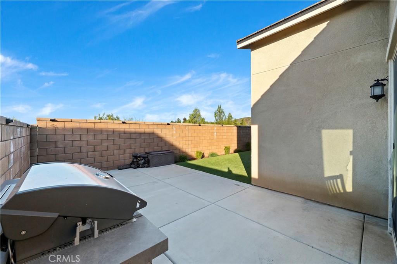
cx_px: 198
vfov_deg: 81.1
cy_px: 132
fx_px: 154
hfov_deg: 104.3
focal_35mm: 14
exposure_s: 1/200
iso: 500
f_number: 16
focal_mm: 14
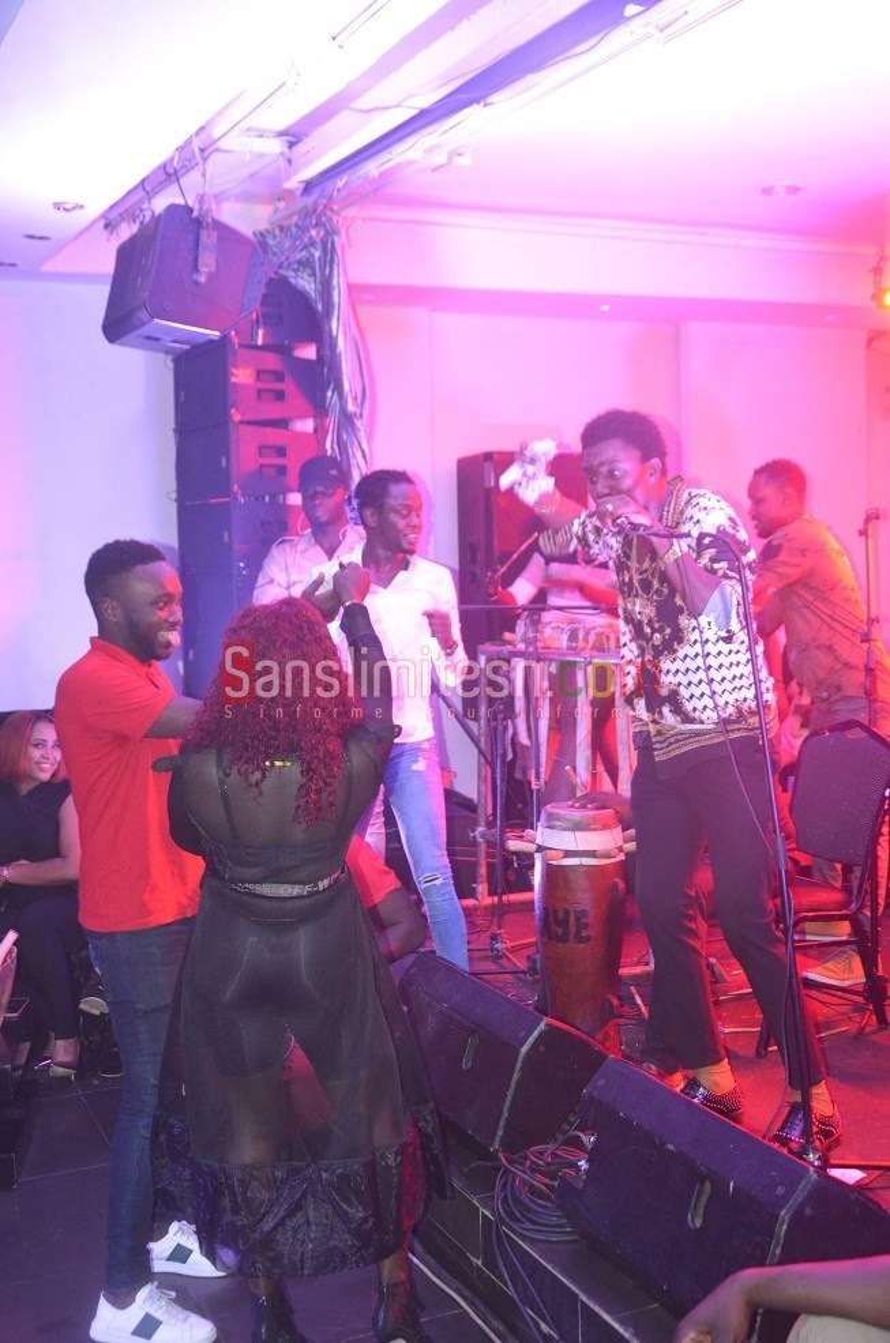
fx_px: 1397
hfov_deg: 35.3
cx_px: 445
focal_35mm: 38
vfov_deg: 51.4
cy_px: 672
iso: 2500
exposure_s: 1/60
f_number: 4
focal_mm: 25
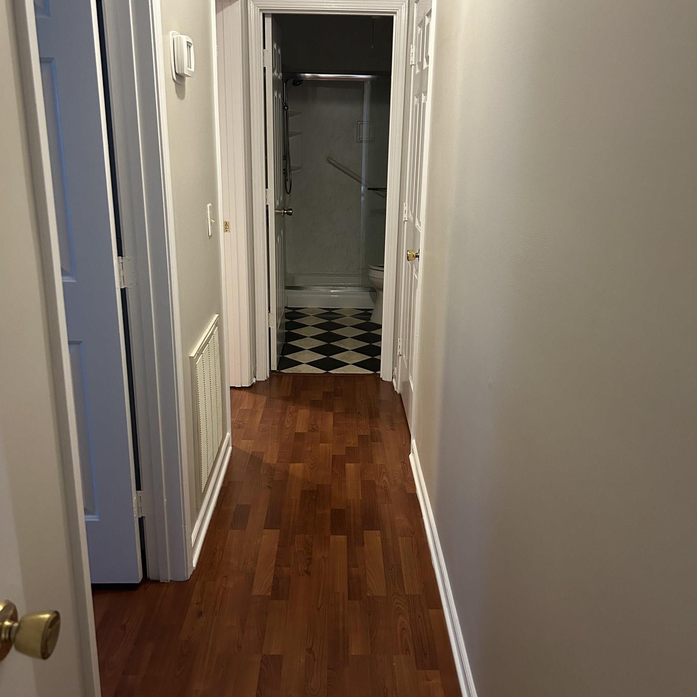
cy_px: 339
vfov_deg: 52.5
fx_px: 706
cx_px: 350
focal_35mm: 31
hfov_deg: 52.5
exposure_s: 1/40
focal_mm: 5.7
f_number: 1.5
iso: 400
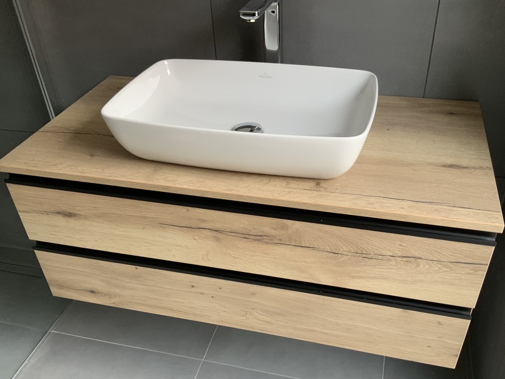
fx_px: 423
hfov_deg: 61.7
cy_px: 190
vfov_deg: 48.2
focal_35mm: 29
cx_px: 252
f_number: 1.8
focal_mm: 3
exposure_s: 1/79
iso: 64
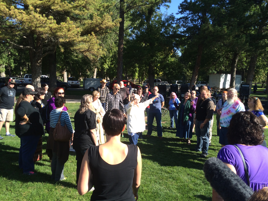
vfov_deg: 48.2
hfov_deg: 61.7
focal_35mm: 29
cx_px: 134
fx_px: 225
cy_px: 100
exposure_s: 1/733
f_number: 2.2
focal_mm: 4.15
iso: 32
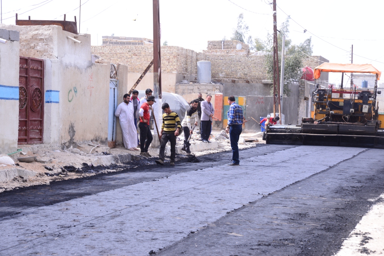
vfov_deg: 16.1
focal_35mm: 85
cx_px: 192
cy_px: 128
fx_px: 907
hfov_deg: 23.9
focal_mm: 85
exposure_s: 1/160
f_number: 11
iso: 250
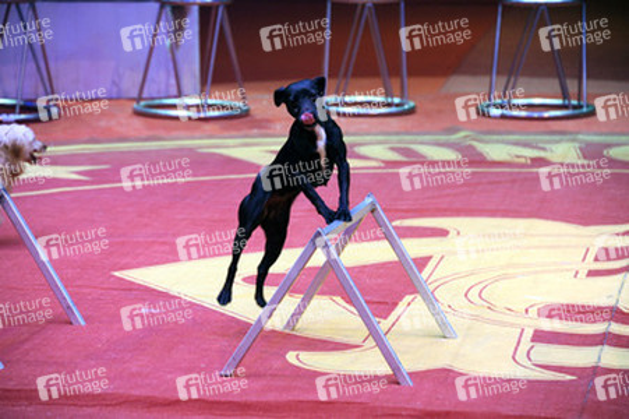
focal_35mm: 190
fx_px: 3317
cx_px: 314
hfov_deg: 10.8
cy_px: 210
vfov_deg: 7.2
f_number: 6.3
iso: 2500
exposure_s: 1/250
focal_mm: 190
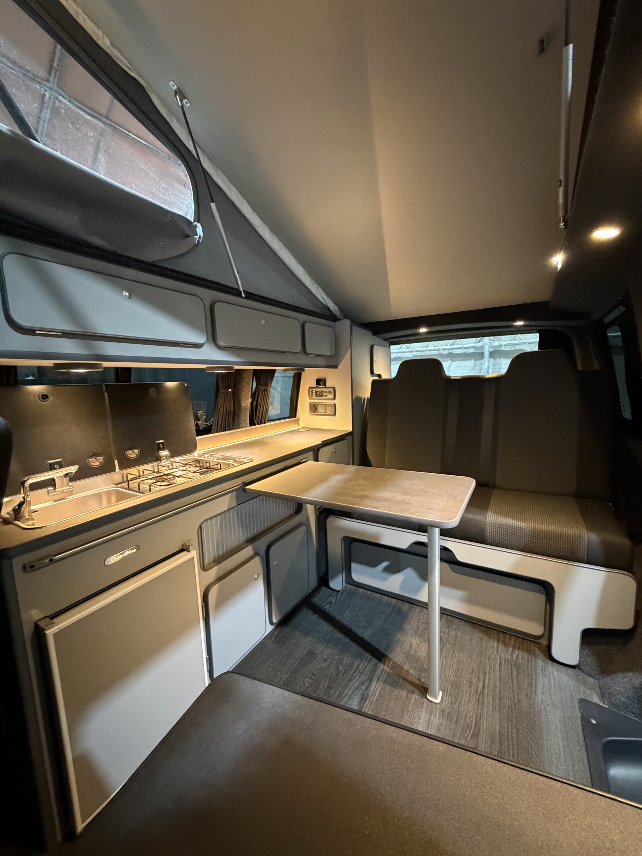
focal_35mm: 14
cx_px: 321
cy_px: 428
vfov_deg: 102.1
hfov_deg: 85.7
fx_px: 346
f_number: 2.2
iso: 1250
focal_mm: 2.22
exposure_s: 1/33
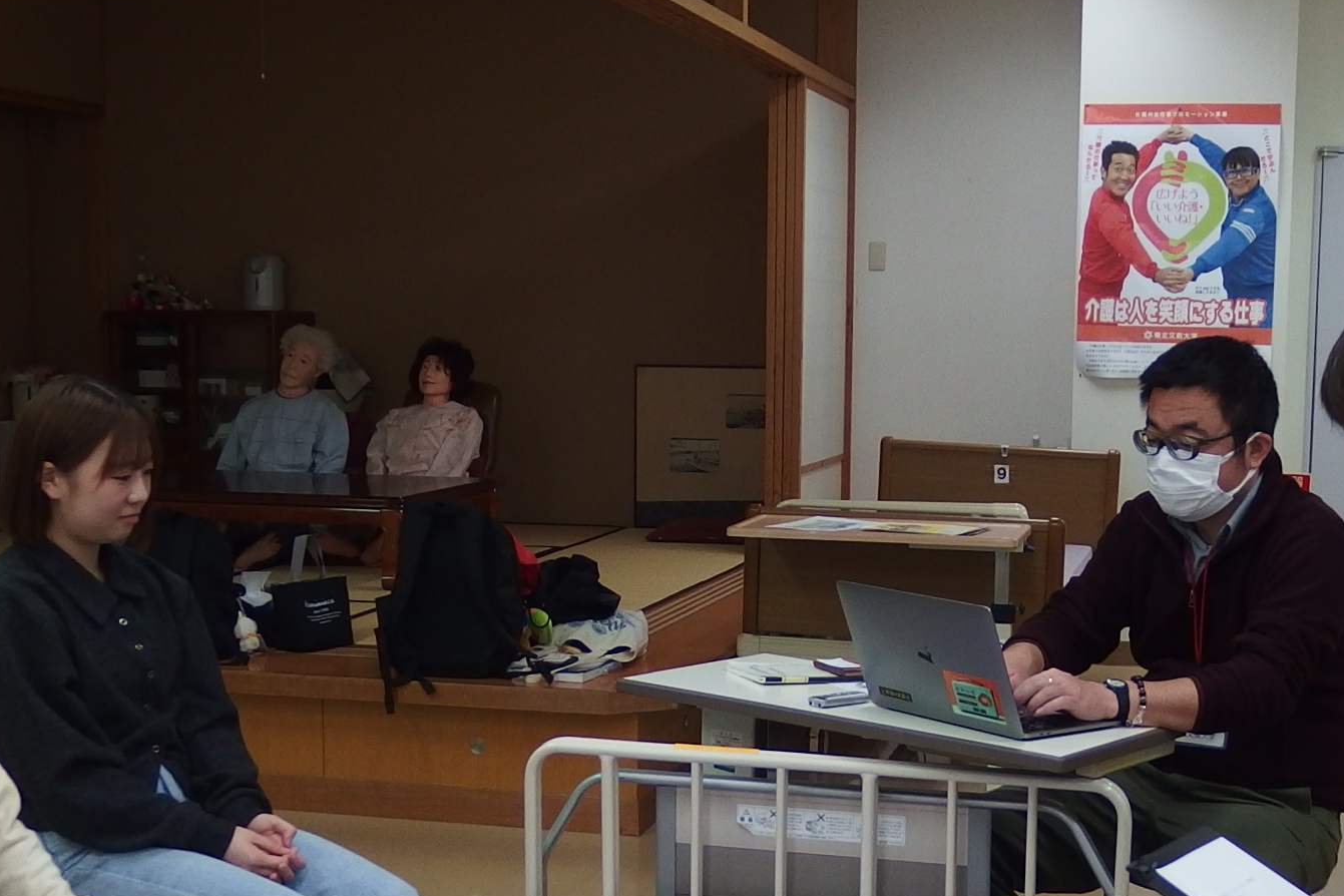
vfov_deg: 24.5
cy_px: 566
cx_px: 721
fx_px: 2053
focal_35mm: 55
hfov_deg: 36.2
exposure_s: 1/80
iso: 200
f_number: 2
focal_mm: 5.2
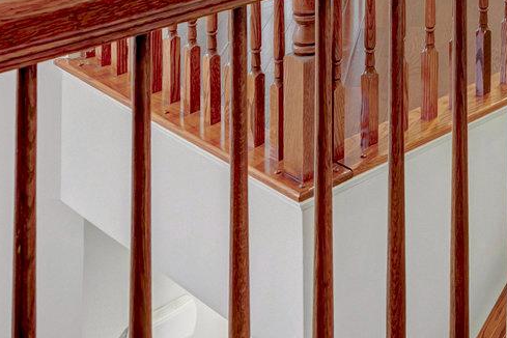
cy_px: -315
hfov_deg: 27.1
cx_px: 585
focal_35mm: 67
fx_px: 944
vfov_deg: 16.2
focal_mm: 16
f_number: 8
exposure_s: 1/10
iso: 1250
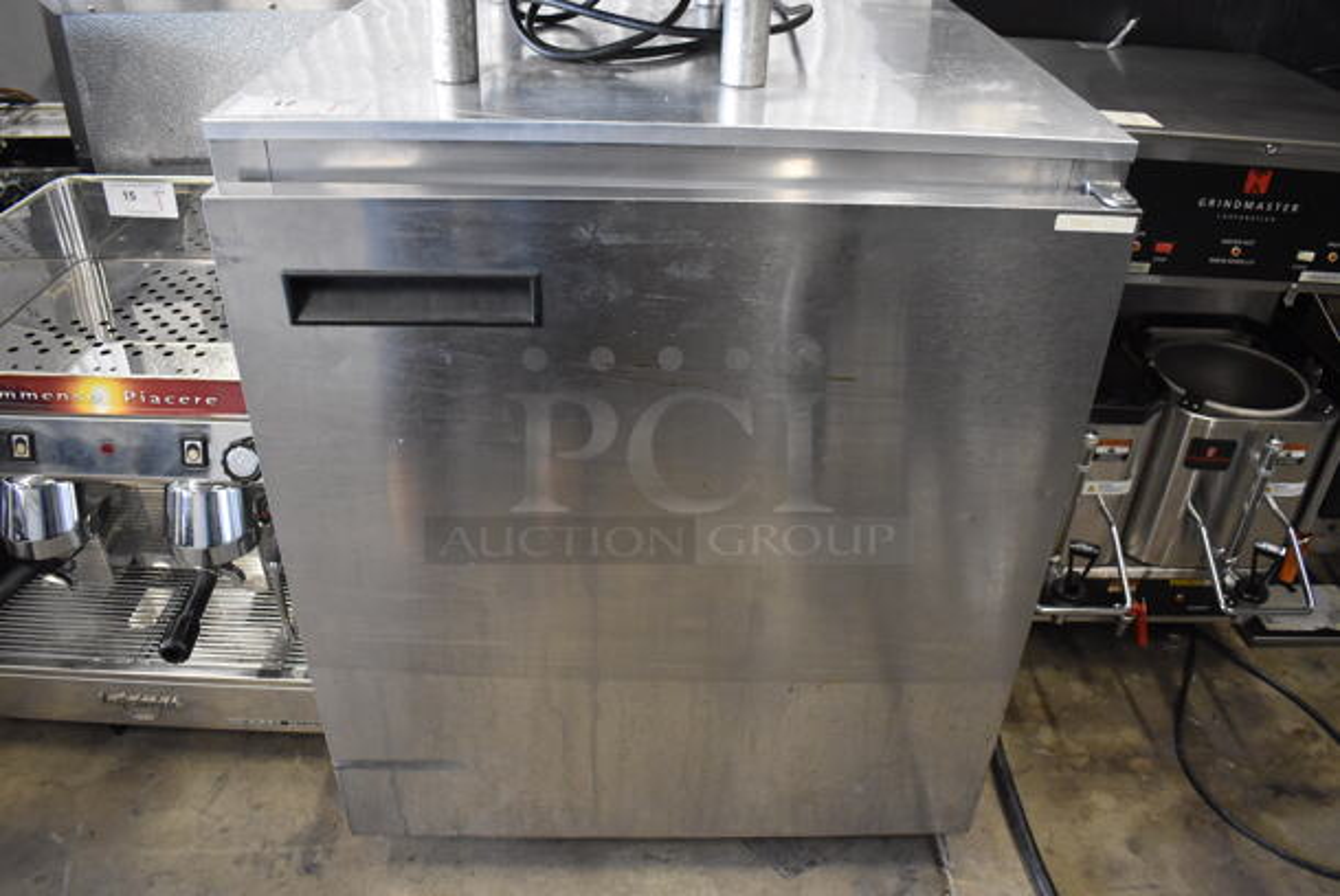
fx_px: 1006
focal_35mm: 27
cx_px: 670
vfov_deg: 48.0
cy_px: 448
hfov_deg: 67.3
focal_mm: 18
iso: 3200
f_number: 3.5
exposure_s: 1/125
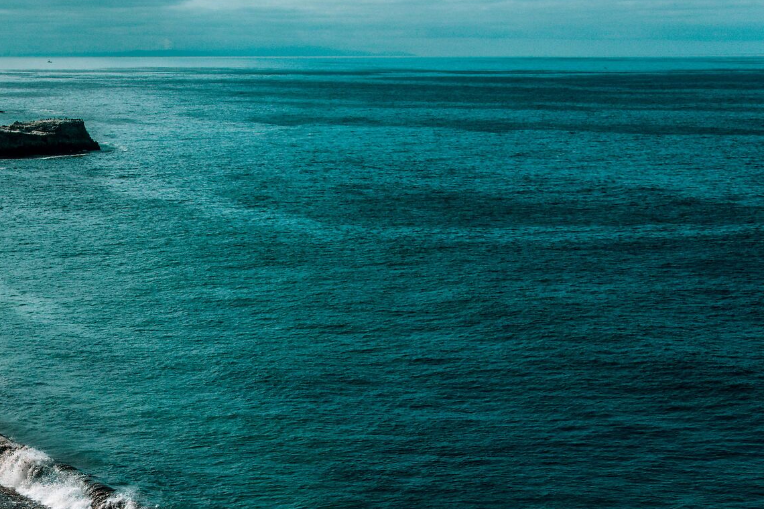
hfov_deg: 24.3
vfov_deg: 17.0
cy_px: 325
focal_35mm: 80
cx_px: 19
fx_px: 1698
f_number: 8
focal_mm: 38
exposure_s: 1/400
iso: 90
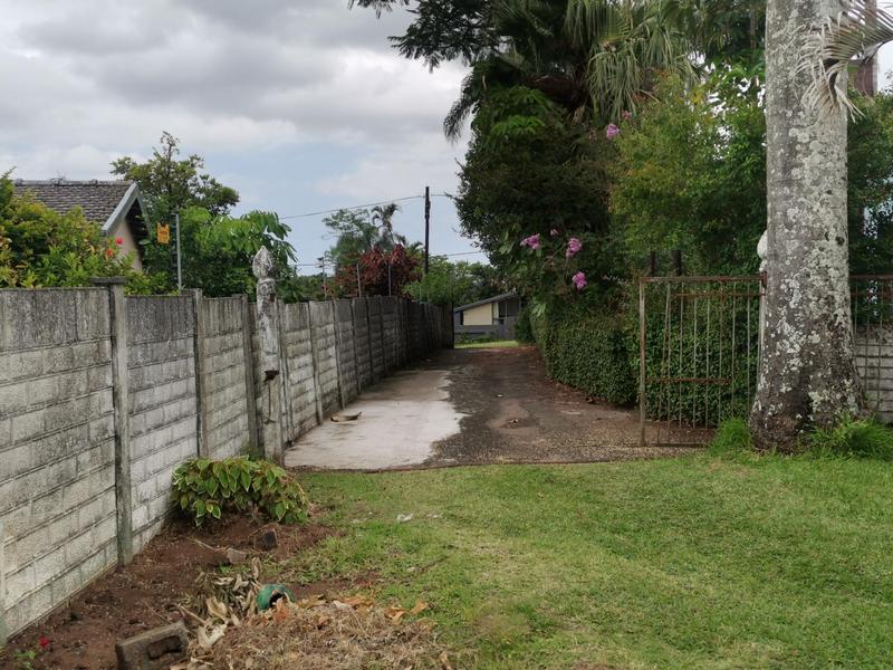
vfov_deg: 38.7
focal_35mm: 37
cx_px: 446
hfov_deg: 50.1
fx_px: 955
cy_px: 335
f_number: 1.8
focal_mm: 4.75
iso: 50
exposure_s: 1/1511
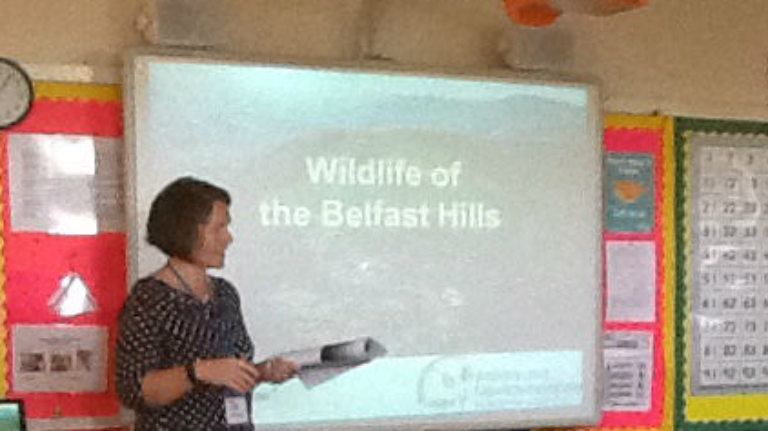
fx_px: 2219
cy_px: 540
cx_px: 808
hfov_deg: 19.0
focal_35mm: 109
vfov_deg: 10.9
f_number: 2.4
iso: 200
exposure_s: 1/30
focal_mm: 2.03
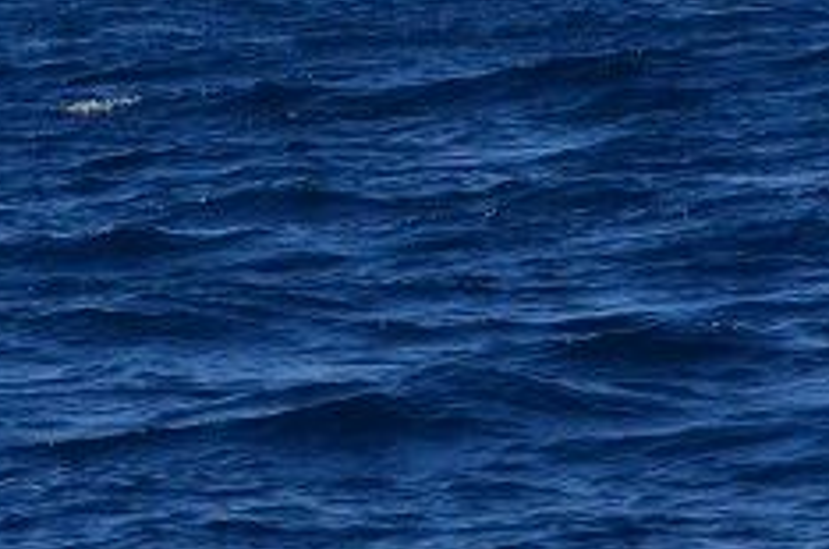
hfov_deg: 4.6
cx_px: 14
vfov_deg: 3.0
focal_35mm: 449
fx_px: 10318
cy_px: -450
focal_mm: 70
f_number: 6.3
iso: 1000
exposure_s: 1/8000
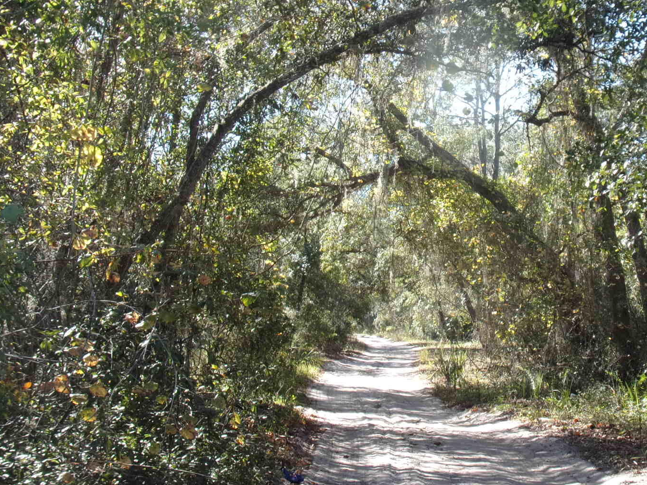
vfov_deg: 24.7
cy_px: 172
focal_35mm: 59
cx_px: 472
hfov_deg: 32.2
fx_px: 1103
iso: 80
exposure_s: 1/110
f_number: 3.9
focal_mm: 7
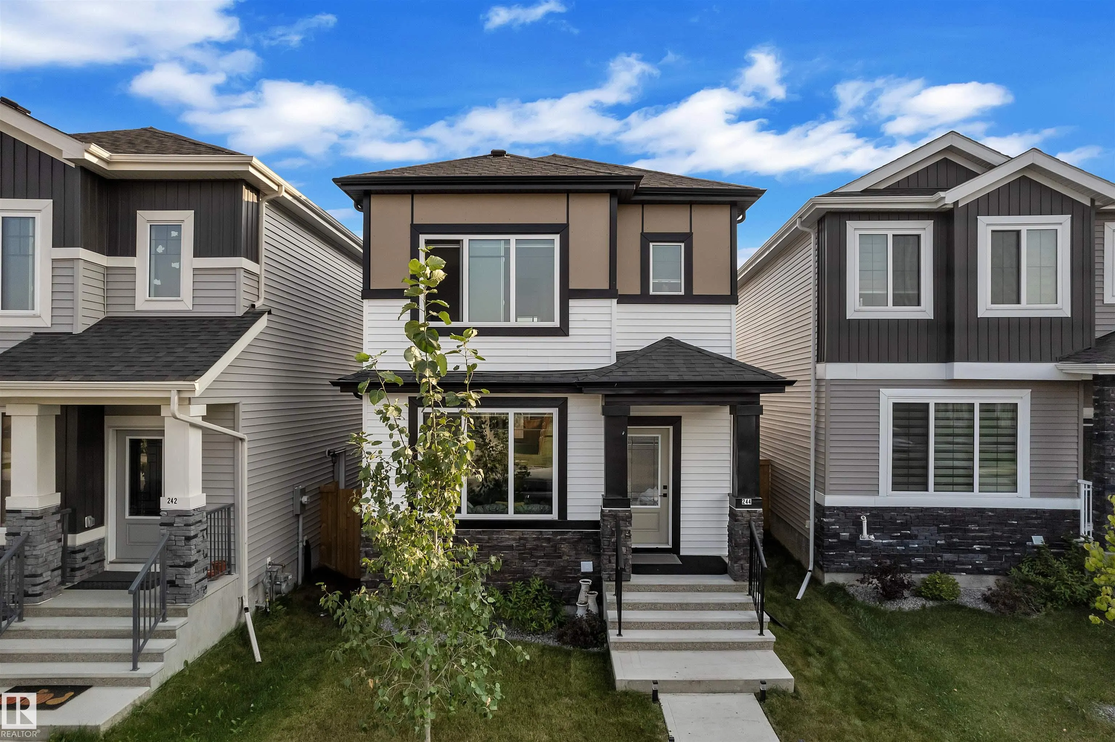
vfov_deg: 57.2
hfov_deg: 78.6
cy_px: 371
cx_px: 558
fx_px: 681
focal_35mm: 22
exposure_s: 1/1500
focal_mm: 8.38
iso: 100
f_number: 2.4
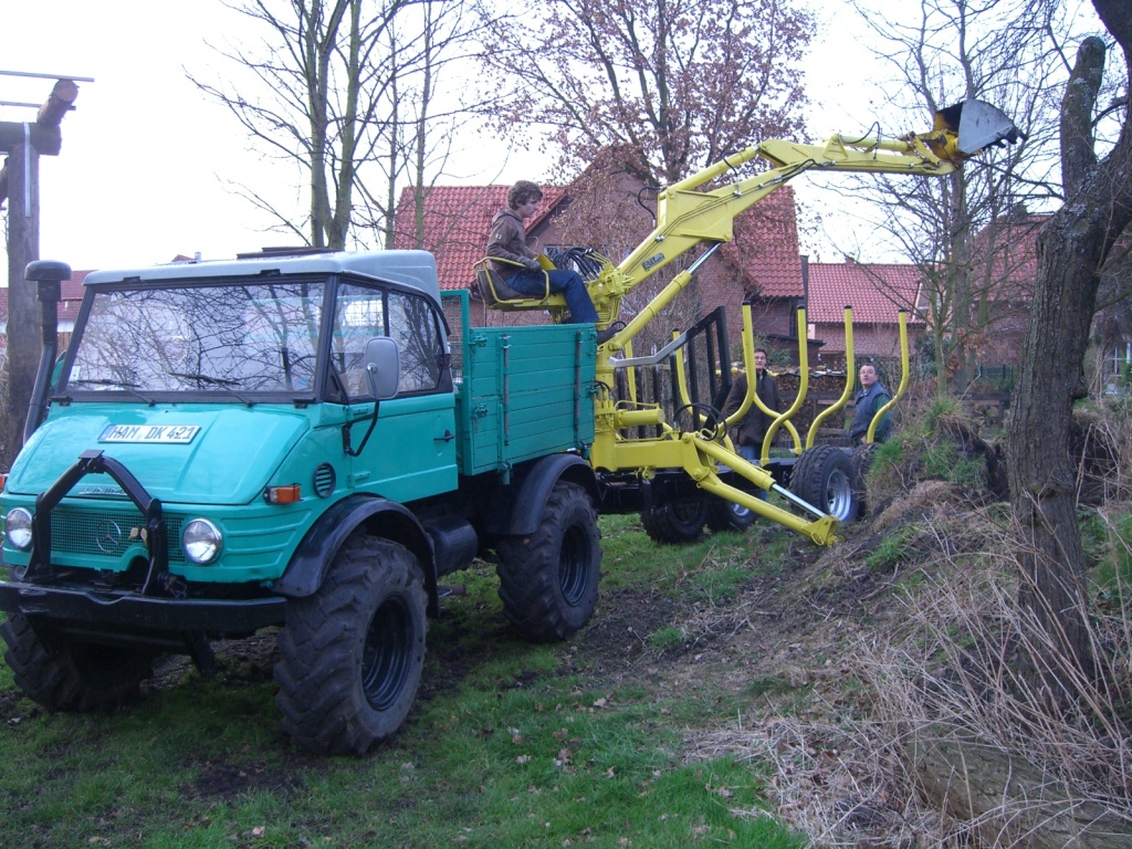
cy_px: 424
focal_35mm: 38
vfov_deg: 37.7
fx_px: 1243
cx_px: 566
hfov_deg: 49.0
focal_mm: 7.9
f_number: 2.8
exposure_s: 1/100
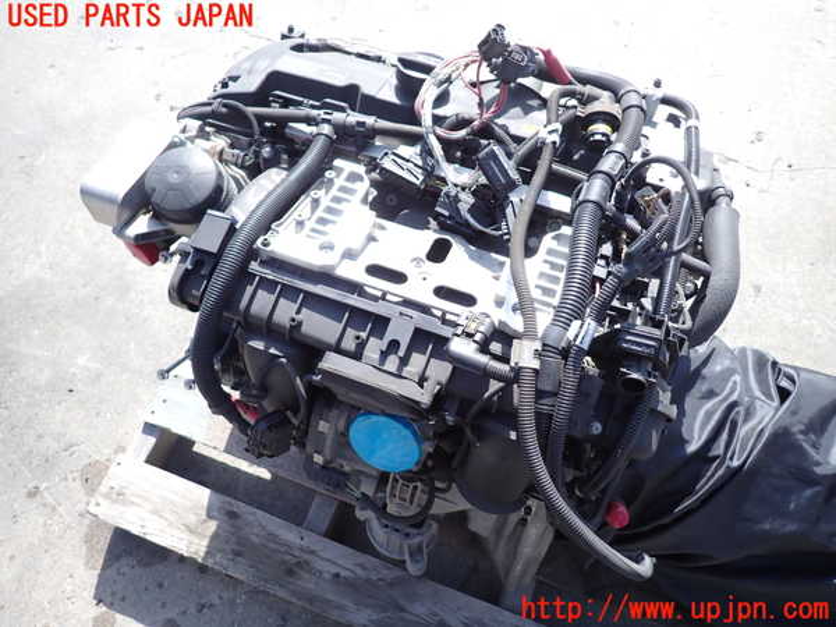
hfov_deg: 69.4
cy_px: 314
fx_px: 604
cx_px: 418
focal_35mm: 25
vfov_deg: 54.9
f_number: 2
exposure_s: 1/640
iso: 100
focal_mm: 4.5
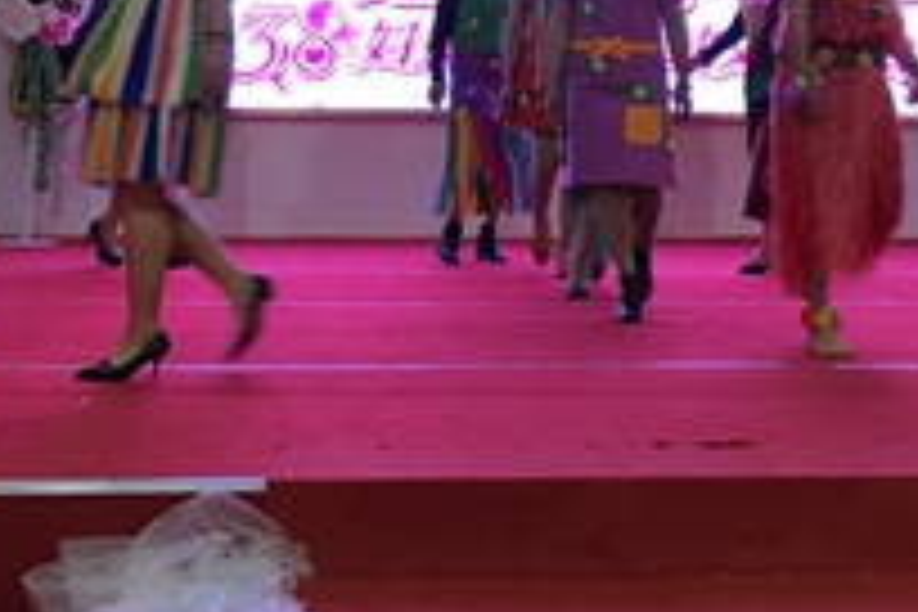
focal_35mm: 74
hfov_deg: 27.1
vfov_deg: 17.5
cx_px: 630
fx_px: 1887
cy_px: -146
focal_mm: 3.99
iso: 100
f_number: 1.8
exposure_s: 1/50
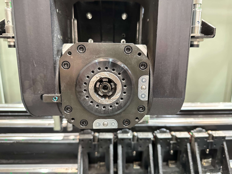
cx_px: 116
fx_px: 161
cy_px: 87
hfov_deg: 71.6
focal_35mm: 24
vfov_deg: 56.8
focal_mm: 6.86
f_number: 1.78
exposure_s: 1/25
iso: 800
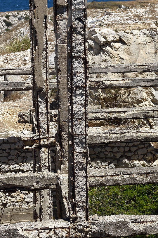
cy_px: 73
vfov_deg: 13.2
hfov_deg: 8.8
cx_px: 148
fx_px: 1021
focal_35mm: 155
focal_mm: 70
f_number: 8
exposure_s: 1/640
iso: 200
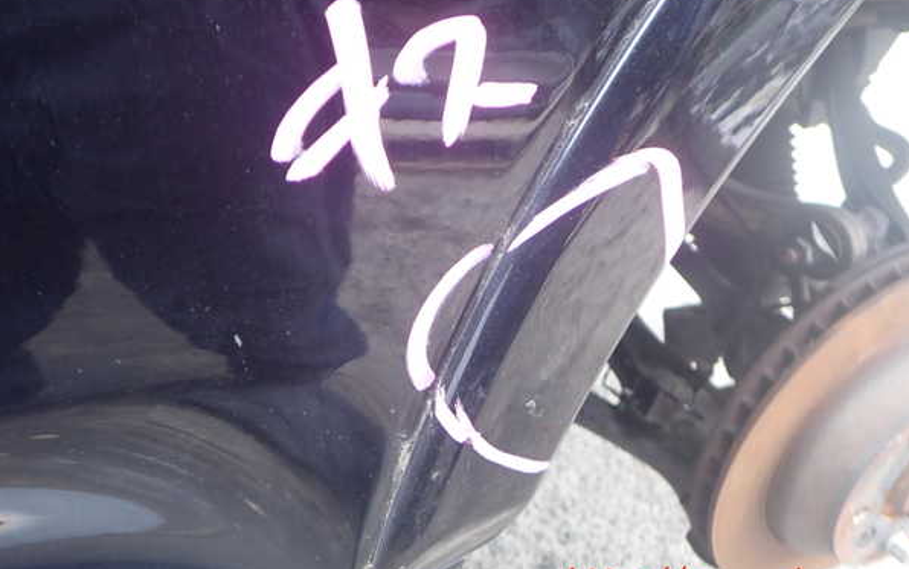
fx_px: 793
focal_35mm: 32
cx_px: 456
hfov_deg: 59.6
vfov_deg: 39.4
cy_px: 259
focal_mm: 5.4
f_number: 2.3
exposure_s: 1/100
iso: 200
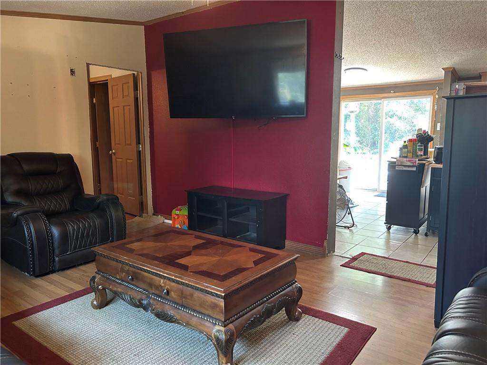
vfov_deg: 53.1
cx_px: 244
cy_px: 182
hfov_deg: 67.3
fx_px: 366
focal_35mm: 26
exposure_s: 1/60
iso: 400
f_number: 1.5
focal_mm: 5.7
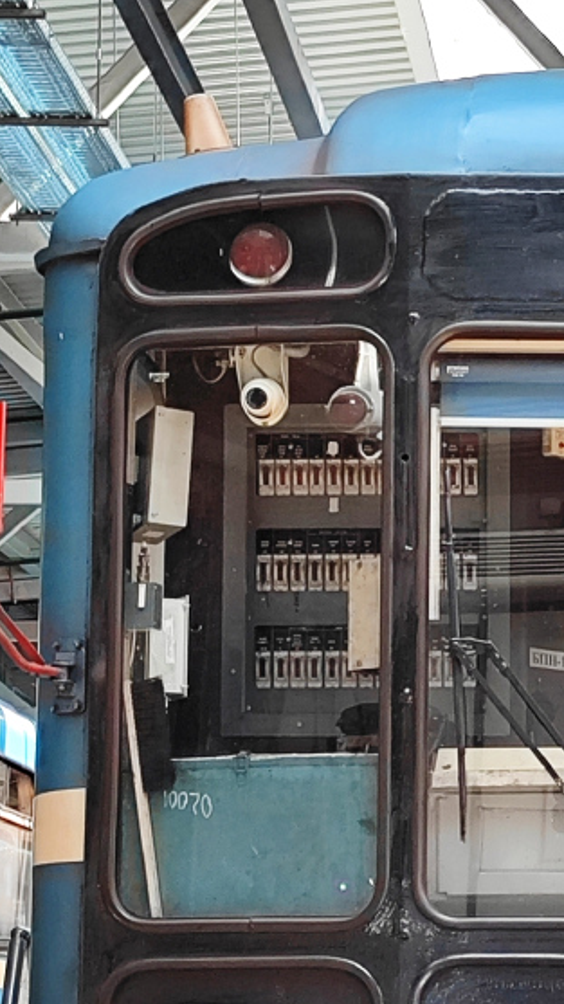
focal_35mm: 61
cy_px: 766
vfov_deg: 33.6
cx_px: 722
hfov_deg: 18.4
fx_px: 1623
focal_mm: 5.89
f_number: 1.89
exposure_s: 1/100
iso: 167
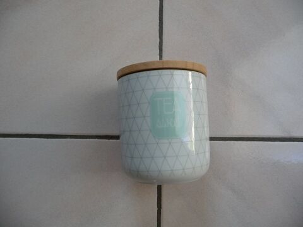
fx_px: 245
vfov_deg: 49.7
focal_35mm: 28
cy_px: 114
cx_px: 152
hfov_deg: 63.4
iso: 100
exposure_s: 1/50
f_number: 3.3
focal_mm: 4.7
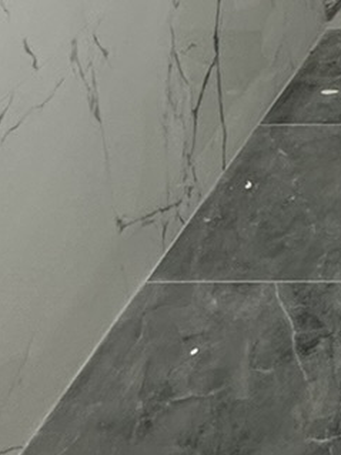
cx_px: 705
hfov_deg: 13.7
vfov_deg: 19.2
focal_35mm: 90
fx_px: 1183
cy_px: -217
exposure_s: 1/50
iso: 200
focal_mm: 2.22
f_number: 2.2
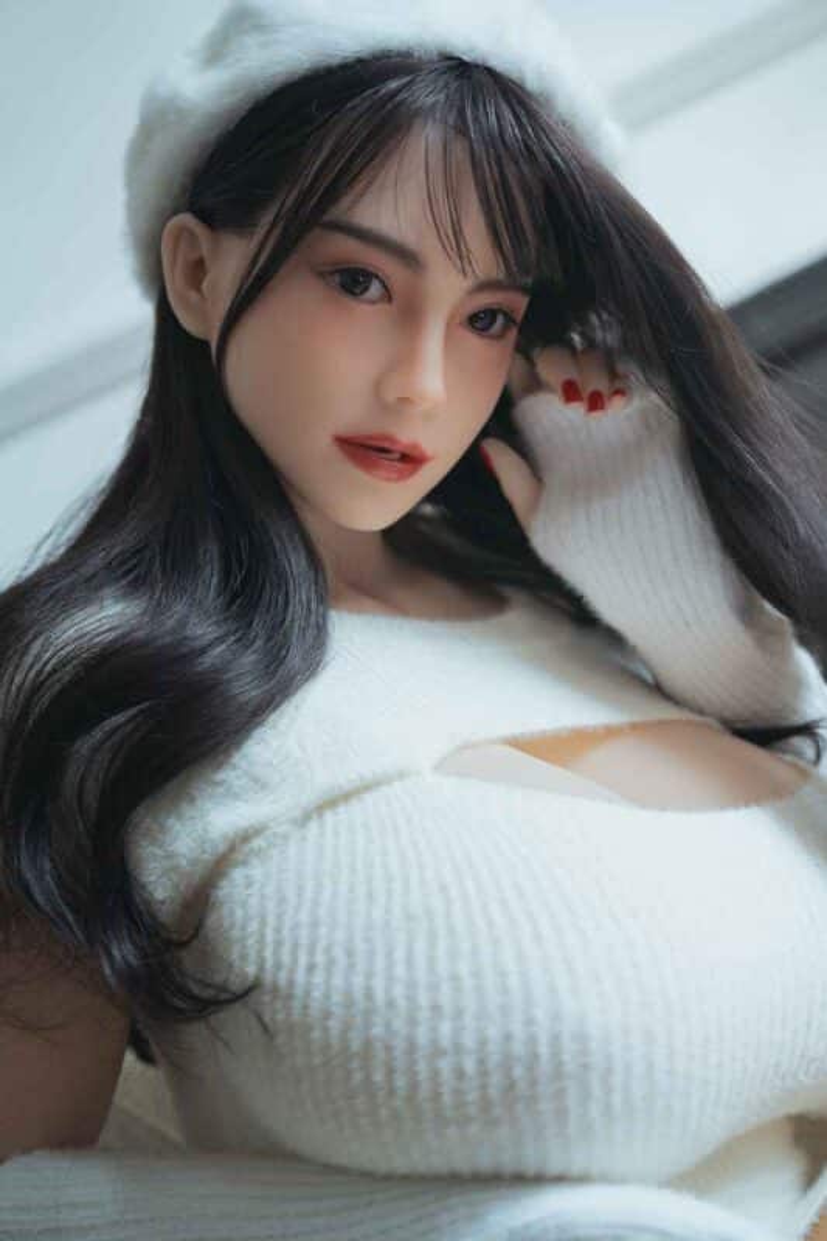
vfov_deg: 28.8
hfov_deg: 19.4
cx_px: 414
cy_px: 620
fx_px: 2413
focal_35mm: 70
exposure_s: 1/125
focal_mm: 70
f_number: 2.8
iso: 200
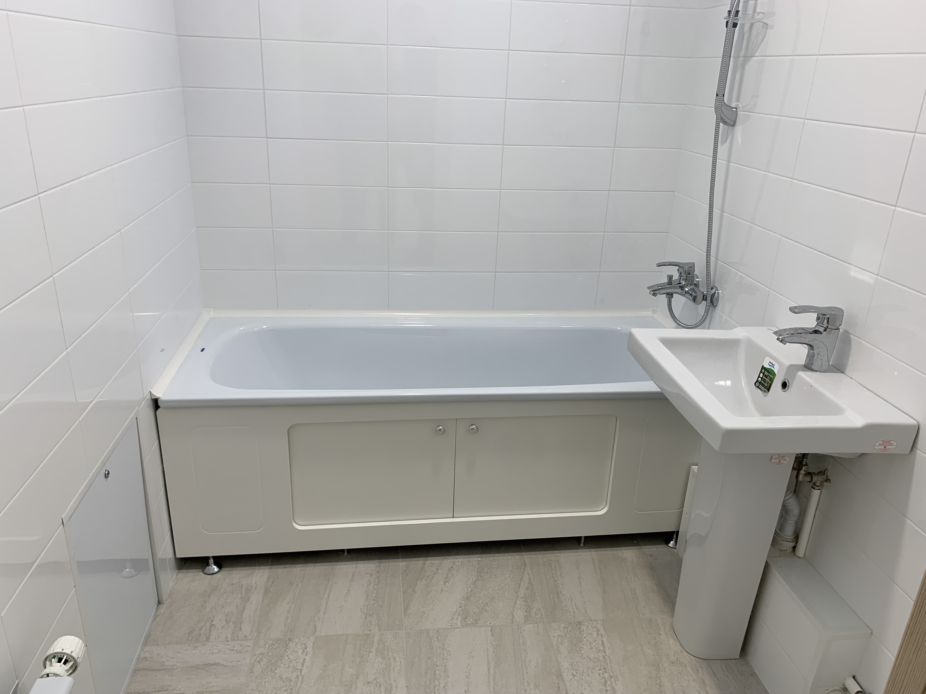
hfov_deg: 67.3
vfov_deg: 53.1
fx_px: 696
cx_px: 463
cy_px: 347
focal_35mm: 26
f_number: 1.8
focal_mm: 4.25
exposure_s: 1/100
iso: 40
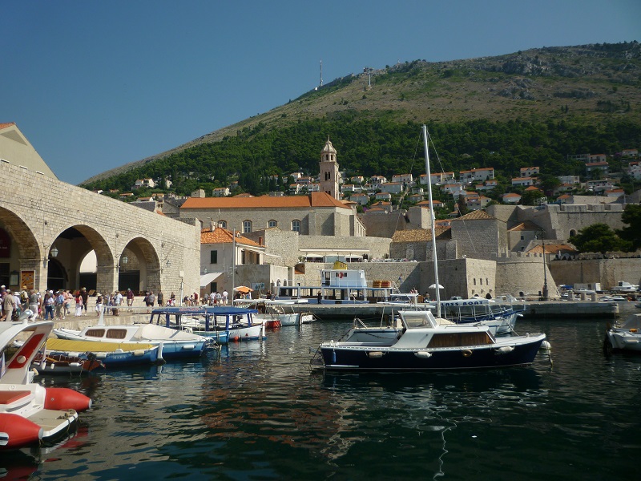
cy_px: 240
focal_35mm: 29
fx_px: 537
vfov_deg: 48.2
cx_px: 320
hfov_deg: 61.7
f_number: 4.5
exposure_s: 1/640
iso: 80
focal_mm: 5.2
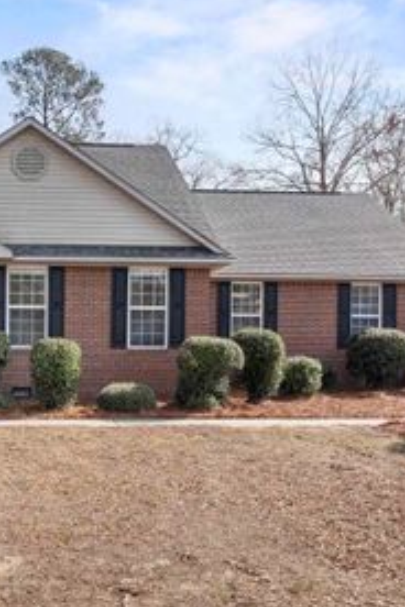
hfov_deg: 40.1
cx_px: 31
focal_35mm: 30
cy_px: 278
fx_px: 505
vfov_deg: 62.0
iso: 250
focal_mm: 11
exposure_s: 1/200
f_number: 6.3
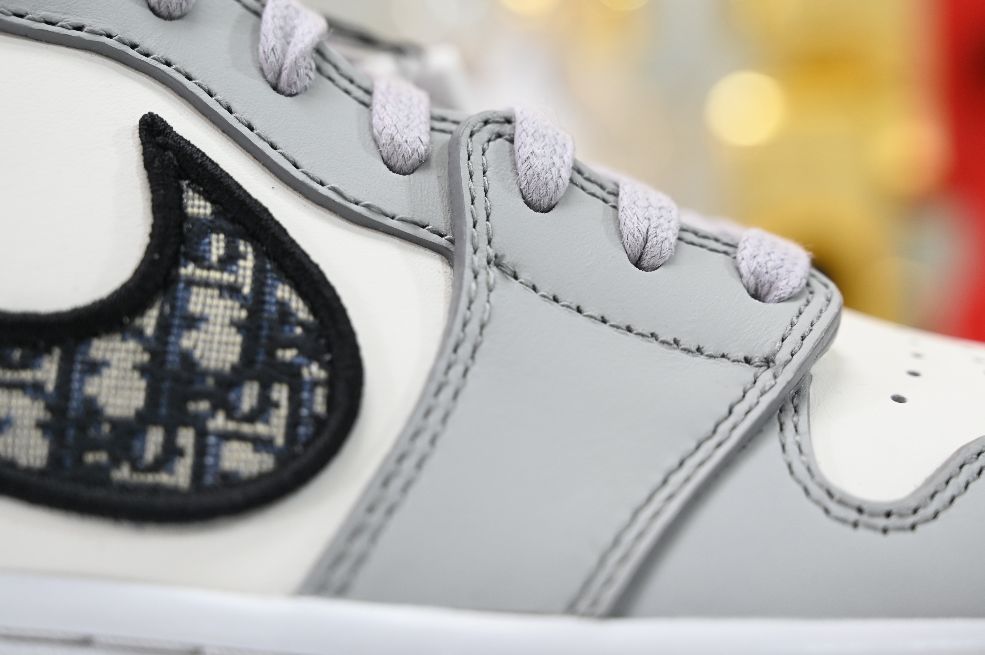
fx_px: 1914
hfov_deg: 28.9
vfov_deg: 19.4
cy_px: 328
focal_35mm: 70
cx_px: 492
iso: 640
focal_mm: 70
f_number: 6.3
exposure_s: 1/60
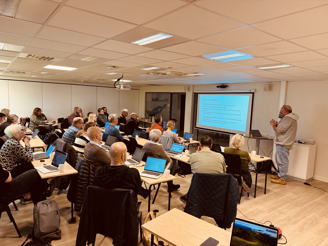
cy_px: 123
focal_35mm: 24
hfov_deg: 71.6
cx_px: 164
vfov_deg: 56.8
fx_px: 227
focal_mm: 6.86
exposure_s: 1/60
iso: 160
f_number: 1.78
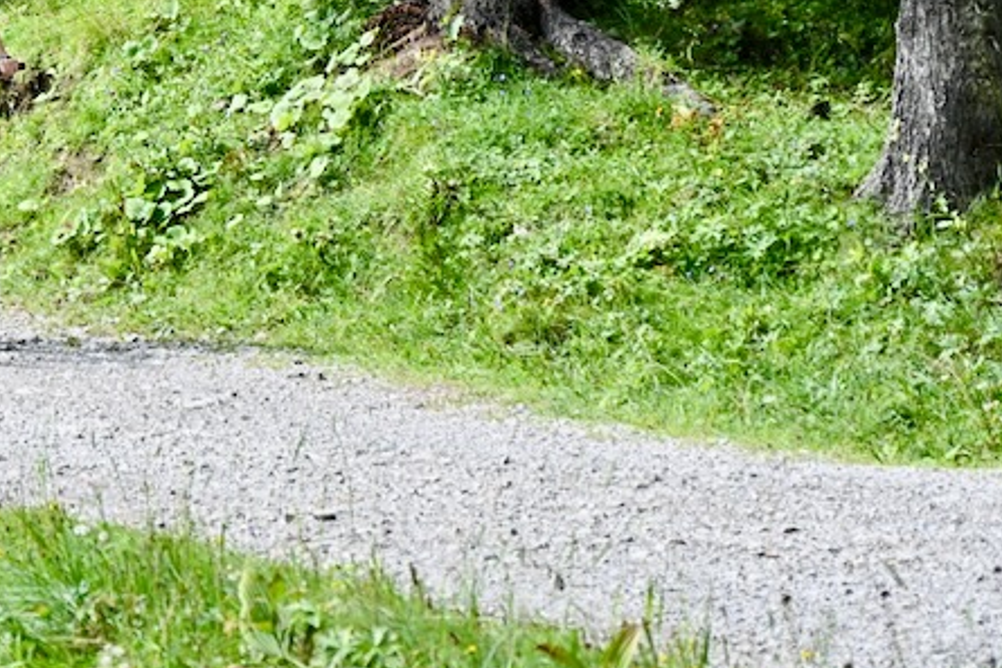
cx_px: 95
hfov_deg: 6.4
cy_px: -20
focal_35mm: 321
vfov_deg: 4.3
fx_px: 8937
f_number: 6.3
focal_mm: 130
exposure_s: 1/500
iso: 360
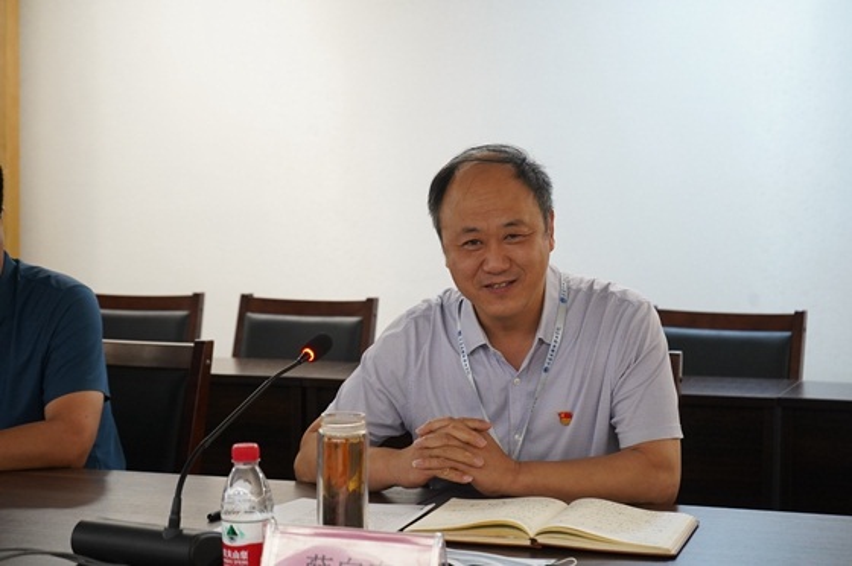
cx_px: 426
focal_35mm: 70
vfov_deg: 19.4
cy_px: 283
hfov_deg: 28.9
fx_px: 1655
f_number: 5.6
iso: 4000
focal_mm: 70
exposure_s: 1/80
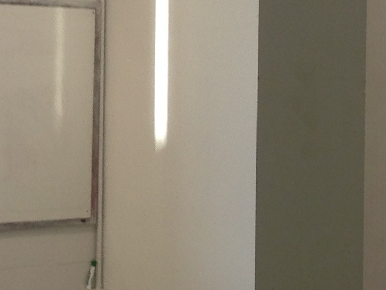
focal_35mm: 144
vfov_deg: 10.3
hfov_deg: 13.2
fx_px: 1606
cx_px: -112
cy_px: 123
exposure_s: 1/30
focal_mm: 4.13
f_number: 2.4
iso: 50
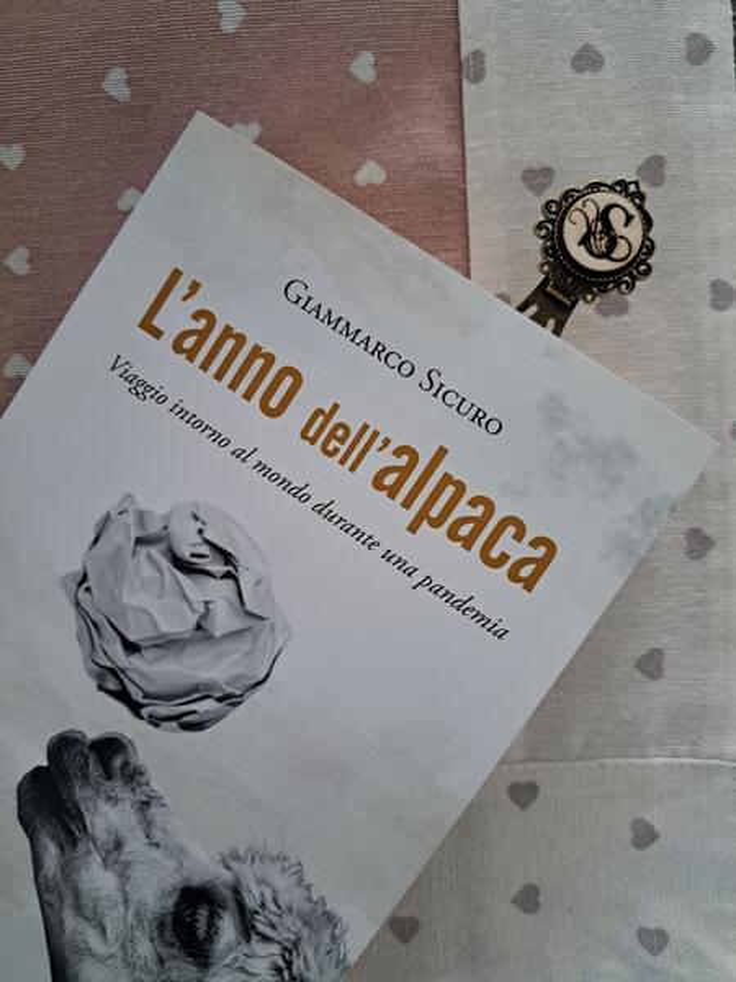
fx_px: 680
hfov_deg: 56.8
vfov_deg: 71.6
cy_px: 491
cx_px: 368
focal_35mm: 24
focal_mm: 5.23
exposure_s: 1/33
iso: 500
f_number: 1.8
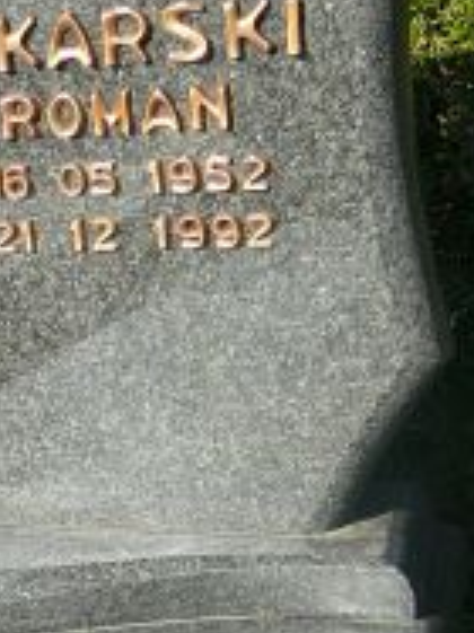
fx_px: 2193
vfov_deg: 15.6
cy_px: 823
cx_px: -122
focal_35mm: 120
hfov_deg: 12.0
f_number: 2.8
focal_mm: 5.2
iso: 80
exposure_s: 1/640
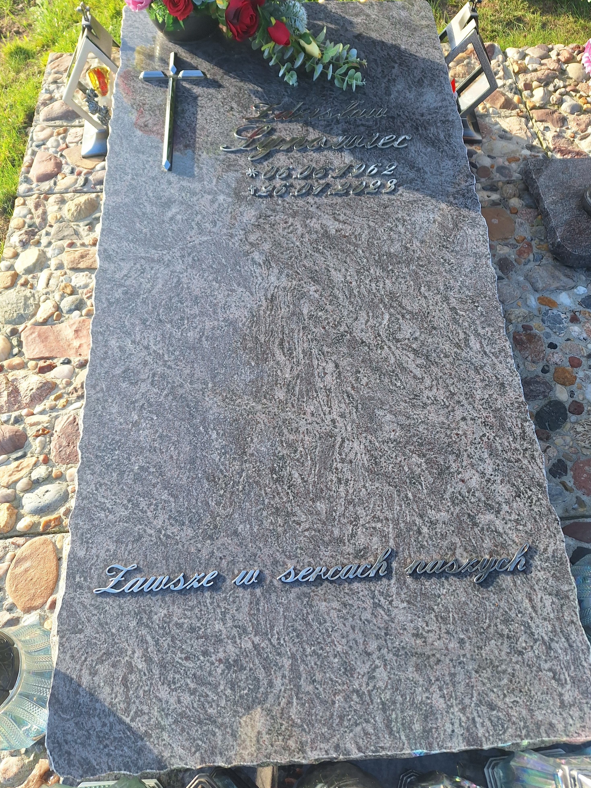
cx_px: 305
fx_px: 546
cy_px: 410
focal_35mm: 24
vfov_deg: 71.6
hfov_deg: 56.8
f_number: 1.8
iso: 40
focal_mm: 5.54
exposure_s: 1/588
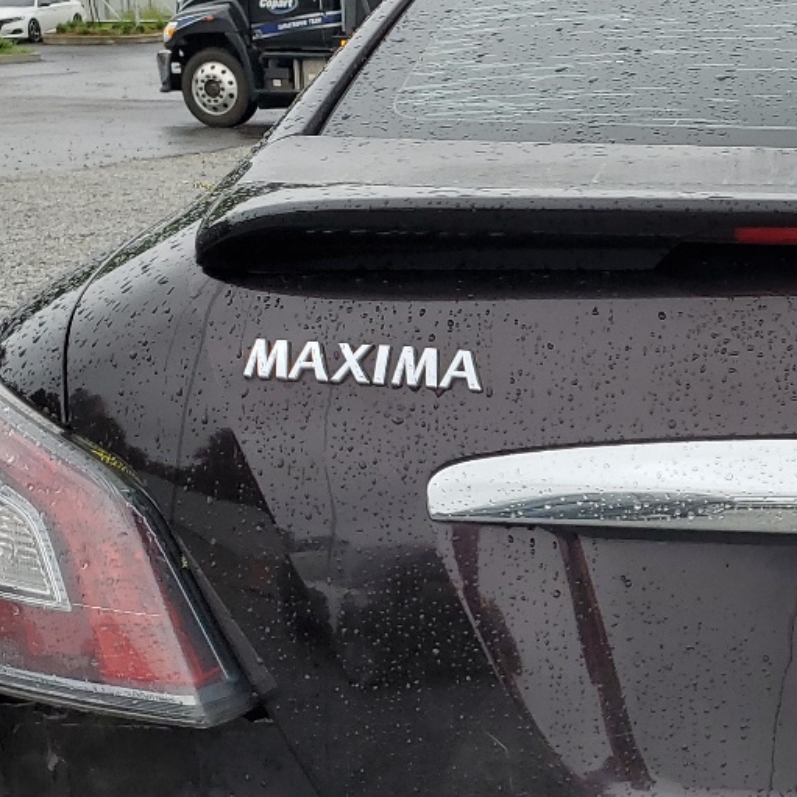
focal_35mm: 72
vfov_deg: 23.9
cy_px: 510
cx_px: 958
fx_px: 1876
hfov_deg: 22.2
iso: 50
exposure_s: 1/625
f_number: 1.5
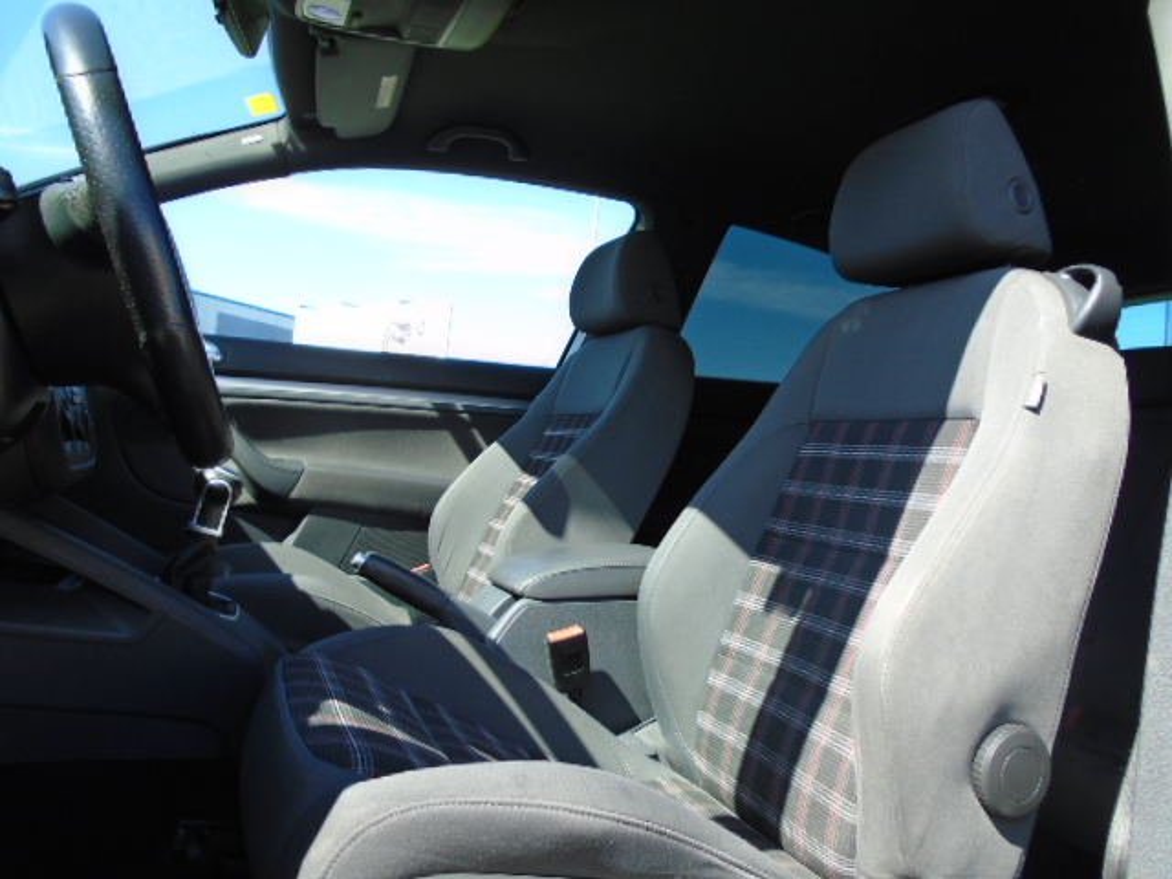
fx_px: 880
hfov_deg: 67.3
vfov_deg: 53.1
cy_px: 440
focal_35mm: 26
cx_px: 586
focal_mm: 4.6
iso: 100
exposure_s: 1/200
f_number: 3.2
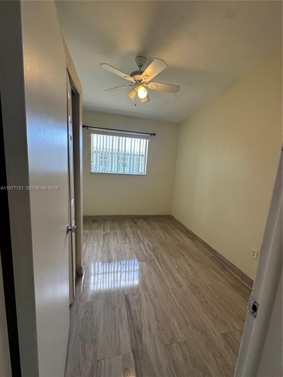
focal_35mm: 14
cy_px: 188
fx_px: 153
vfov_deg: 102.1
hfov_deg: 85.7
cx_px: 142
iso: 100
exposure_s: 1/120
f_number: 2.2
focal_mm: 2.22
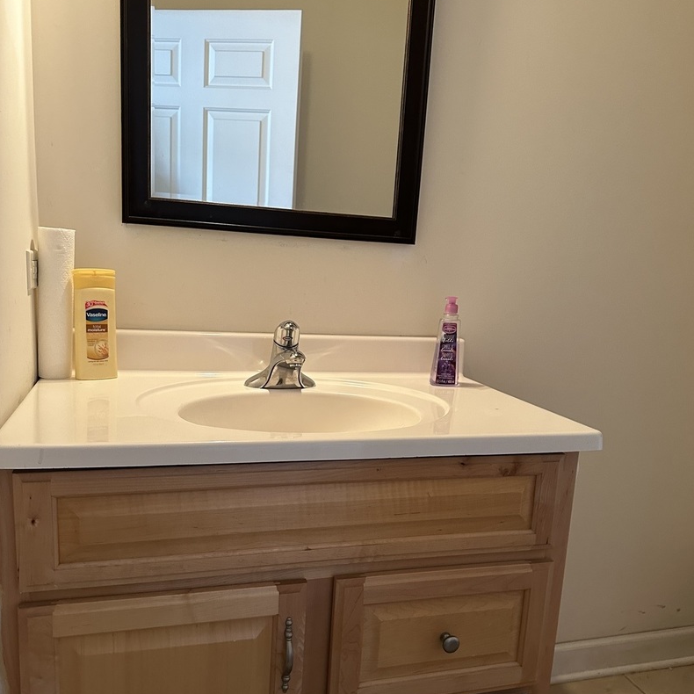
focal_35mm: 29
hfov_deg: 55.6
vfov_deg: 55.5
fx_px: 658
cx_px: 354
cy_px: 391
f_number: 1.78
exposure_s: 1/60
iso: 500
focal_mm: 6.86
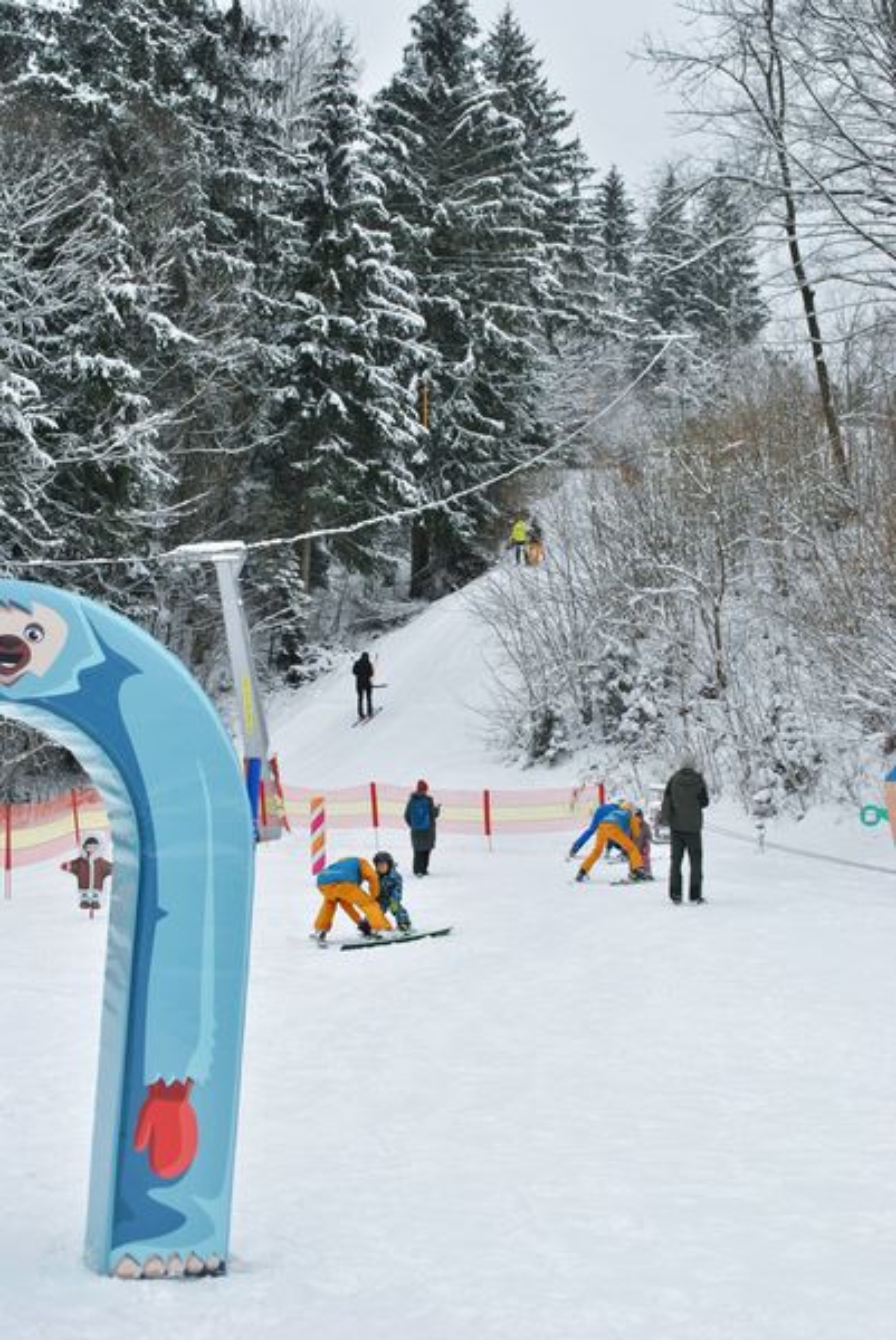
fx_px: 1789
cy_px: 670
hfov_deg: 28.1
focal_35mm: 48
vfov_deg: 41.1
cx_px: 448
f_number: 7.1
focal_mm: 32
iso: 400
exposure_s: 1/200
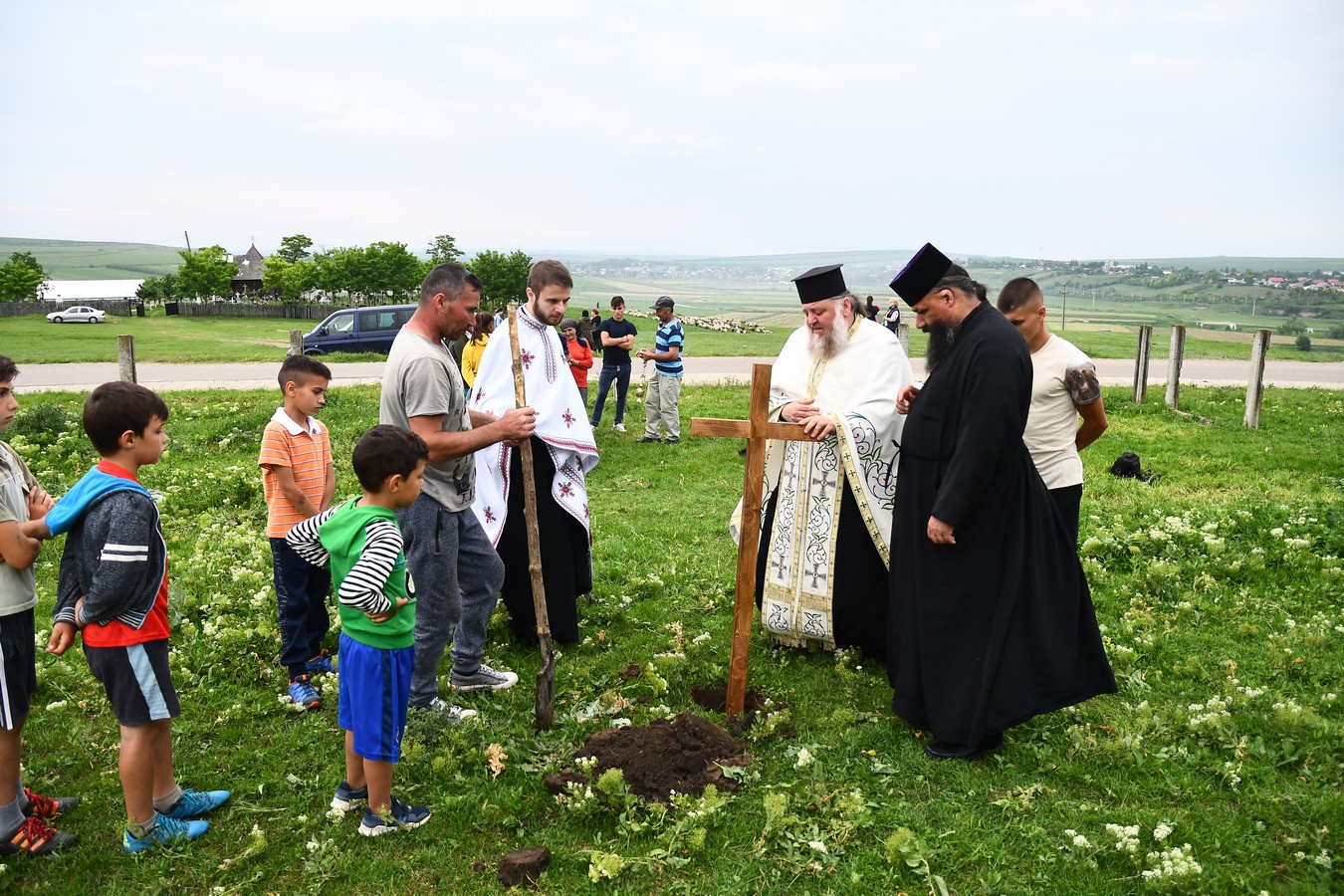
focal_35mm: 24
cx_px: 672
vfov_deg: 53.1
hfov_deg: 73.7
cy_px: 448
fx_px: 896
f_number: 3.5
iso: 640
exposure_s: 1/1000
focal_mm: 16
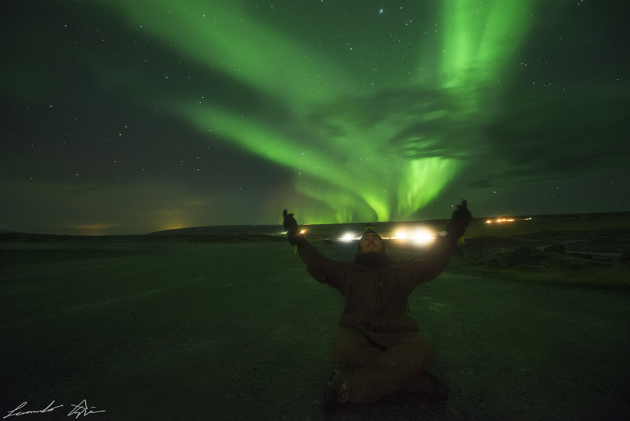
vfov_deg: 81.3
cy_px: 210
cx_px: 315
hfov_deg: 104.2
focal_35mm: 14
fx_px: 245
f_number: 2.8
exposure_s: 13
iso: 4000
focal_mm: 14
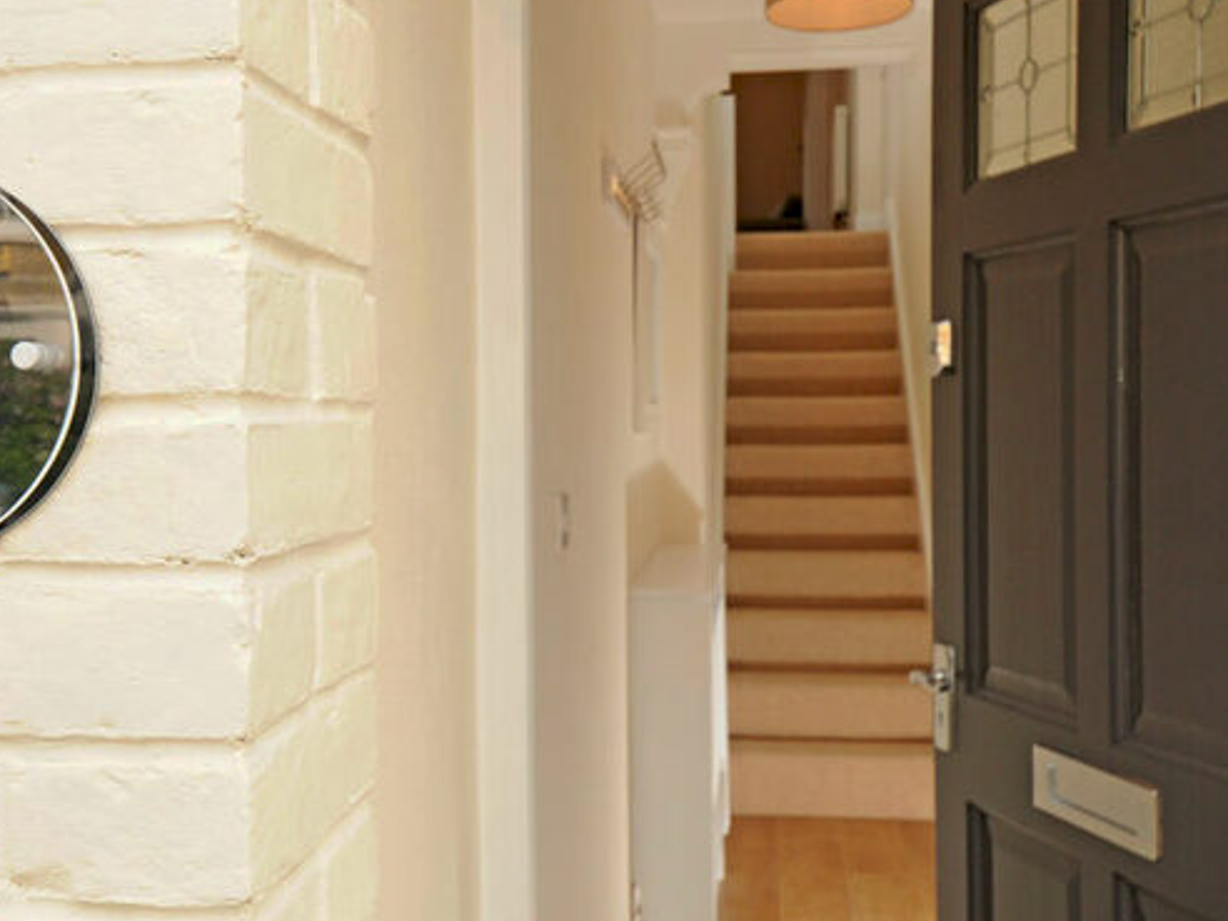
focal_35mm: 41
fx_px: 1454
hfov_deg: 45.6
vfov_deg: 35.1
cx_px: 519
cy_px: 386
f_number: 7.1
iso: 400
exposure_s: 1/250
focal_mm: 20
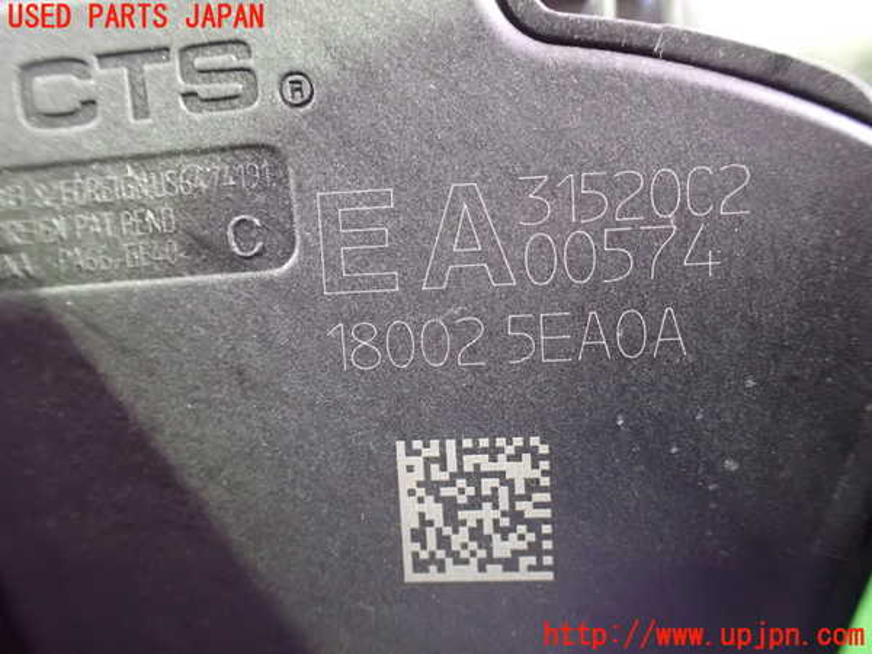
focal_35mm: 30
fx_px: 756
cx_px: 436
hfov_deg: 60.0
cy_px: 327
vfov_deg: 46.8
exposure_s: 1/20
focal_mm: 5.4
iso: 1600
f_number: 2.3
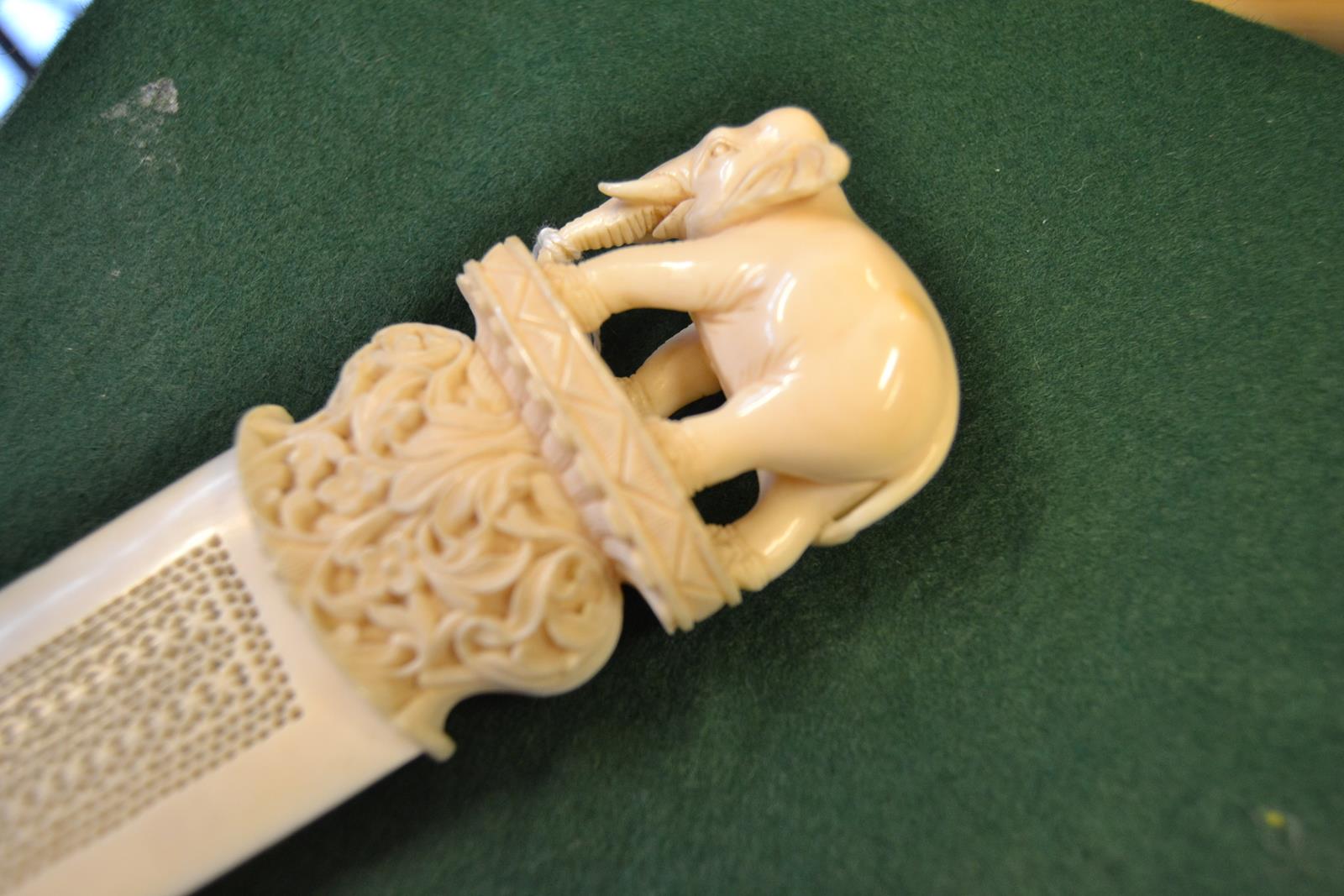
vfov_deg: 43.6
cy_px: 448
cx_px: 672
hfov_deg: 61.9
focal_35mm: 30
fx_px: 1120
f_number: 4
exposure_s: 1/60
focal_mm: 20
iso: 720
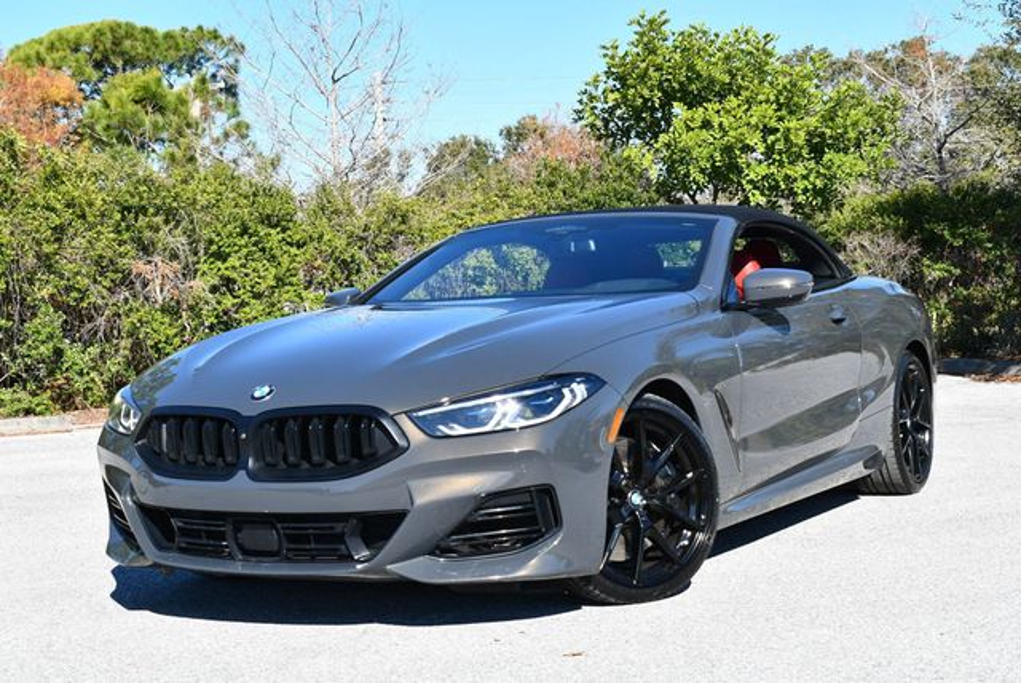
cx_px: 510
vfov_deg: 22.7
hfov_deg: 33.4
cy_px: 342
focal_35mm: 60
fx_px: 1703
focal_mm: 30
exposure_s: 1/250
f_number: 8
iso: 140
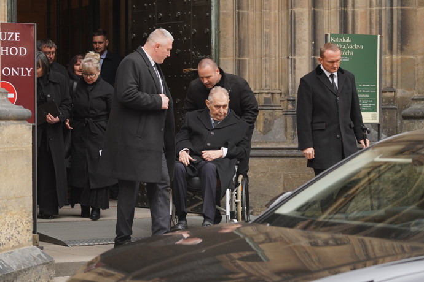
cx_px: 212
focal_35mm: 117
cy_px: 141
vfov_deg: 11.7
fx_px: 1378
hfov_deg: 17.5
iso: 1600
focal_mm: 117
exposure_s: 1/200
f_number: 5.6
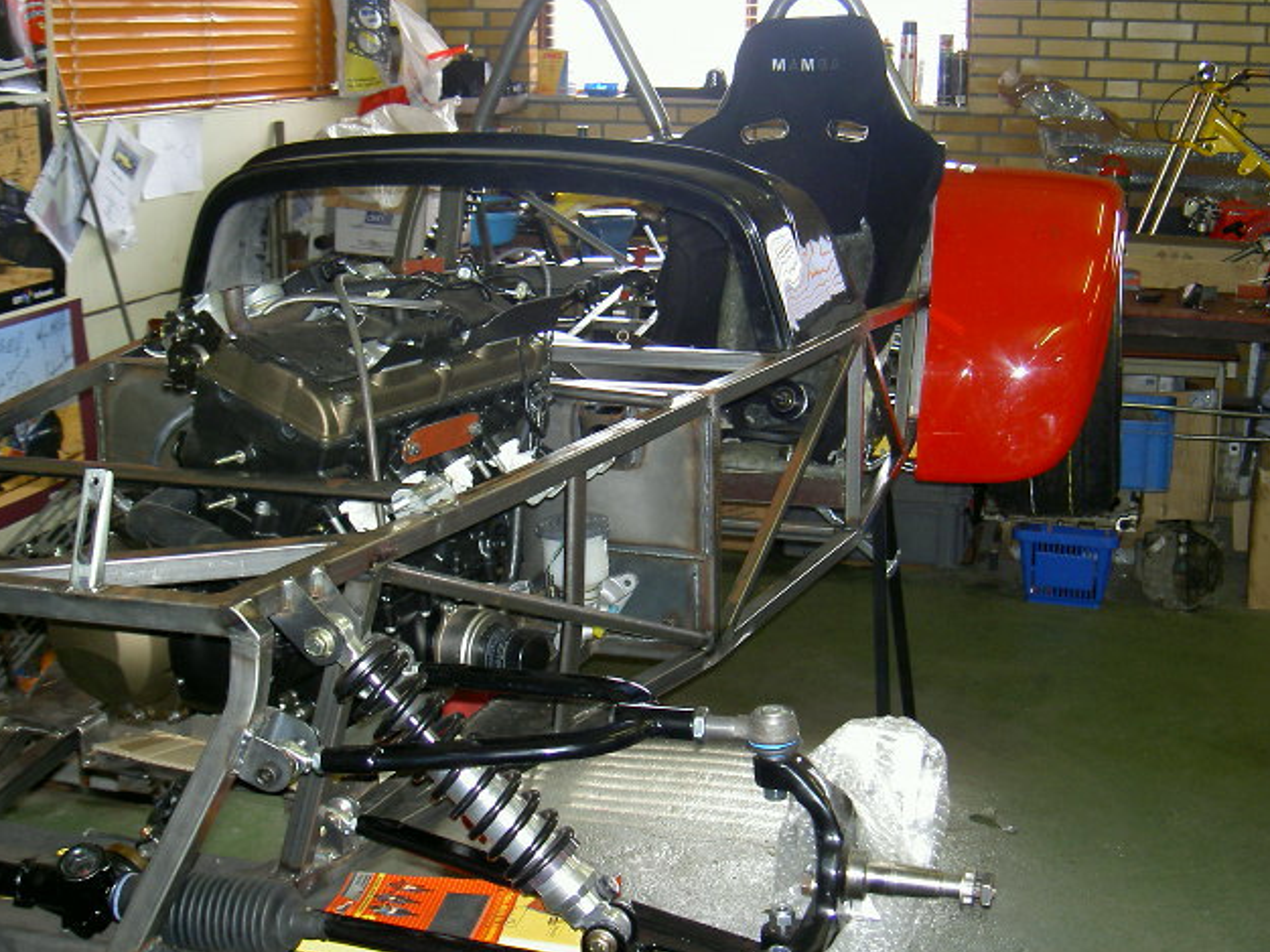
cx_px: 641
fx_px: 1650
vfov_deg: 32.2
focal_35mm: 45
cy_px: 483
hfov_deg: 42.1
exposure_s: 1/64.1
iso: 100
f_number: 2.9
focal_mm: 9
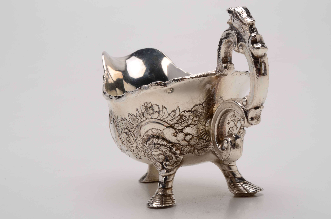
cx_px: 166
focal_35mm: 72
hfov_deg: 28.1
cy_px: 110
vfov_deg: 18.8
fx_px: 661
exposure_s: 1/160
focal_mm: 48
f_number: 32
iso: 100
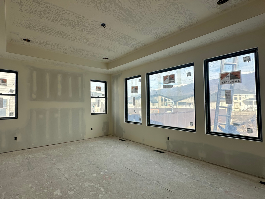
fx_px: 138
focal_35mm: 18
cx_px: 101
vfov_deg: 71.6
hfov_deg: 86.2
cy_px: 101
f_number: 2.2
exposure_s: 1/305
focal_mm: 2.22
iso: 40
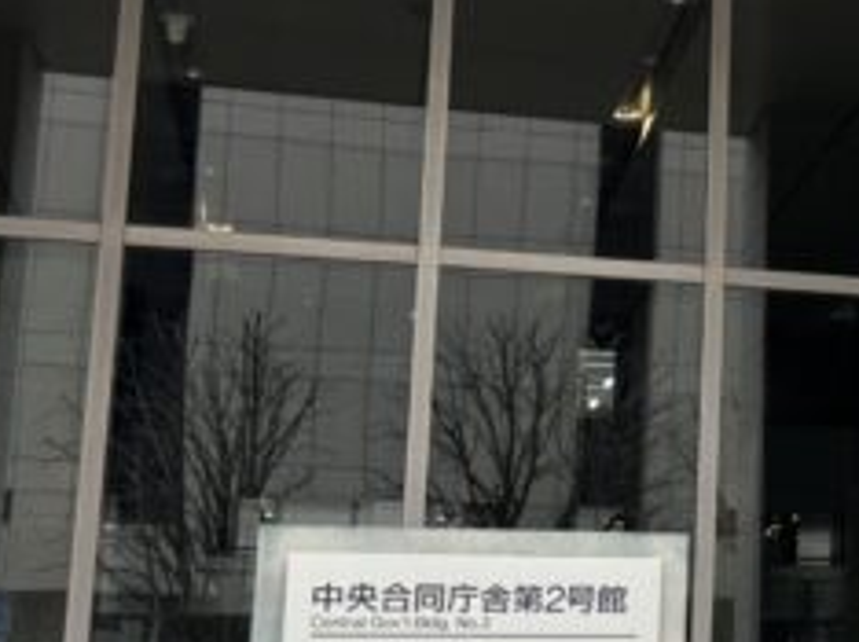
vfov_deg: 16.6
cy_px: 323
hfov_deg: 19.2
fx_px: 2206
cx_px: 1300
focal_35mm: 89
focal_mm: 5.96
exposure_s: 1/218
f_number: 1.6
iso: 40
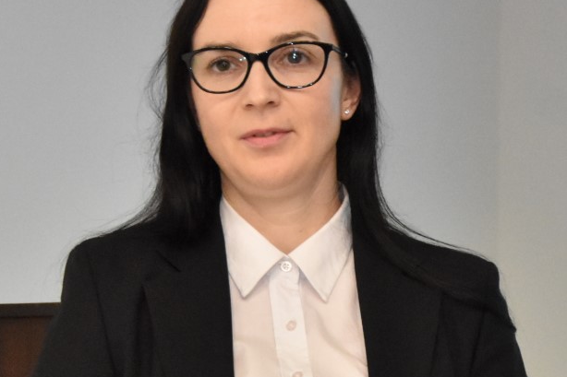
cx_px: 343
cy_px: 328
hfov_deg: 10.4
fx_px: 3117
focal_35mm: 198
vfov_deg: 6.9
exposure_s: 1/200
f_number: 5
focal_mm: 50
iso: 4000
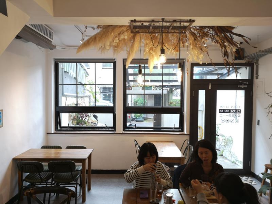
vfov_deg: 51.4
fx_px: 212
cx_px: 136
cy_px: 102
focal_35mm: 27
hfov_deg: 65.3
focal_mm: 3.95
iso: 125
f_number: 1.8
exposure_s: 1/60
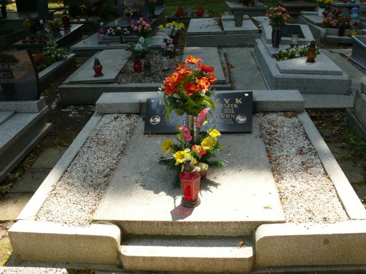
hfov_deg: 52.6
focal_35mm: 35
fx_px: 370
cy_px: 137
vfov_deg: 40.7
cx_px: 183
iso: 100
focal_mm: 7.4
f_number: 5
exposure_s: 1/200
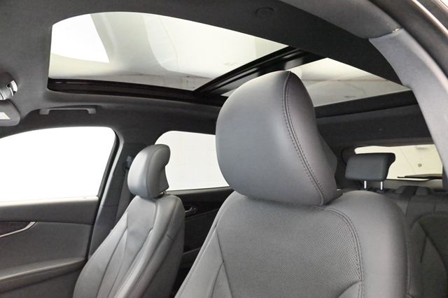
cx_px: 224
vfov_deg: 53.1
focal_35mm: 24
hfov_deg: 73.8
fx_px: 298
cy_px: 149
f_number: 11
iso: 32000
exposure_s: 1/60
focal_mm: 24
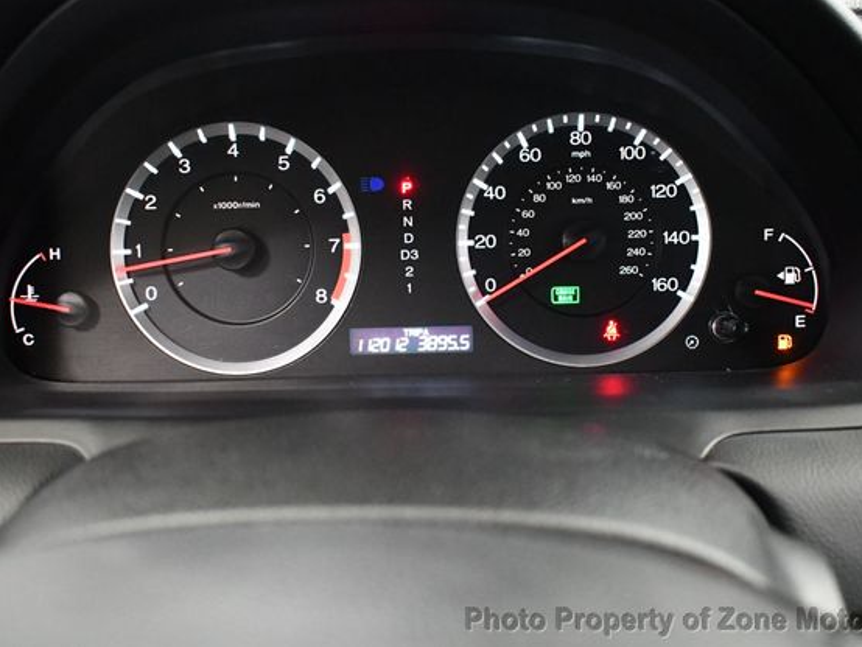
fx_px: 997
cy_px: 317
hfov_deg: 46.8
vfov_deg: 36.0
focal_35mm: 40
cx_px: 447
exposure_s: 1/60
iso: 4000
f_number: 3.5
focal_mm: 18
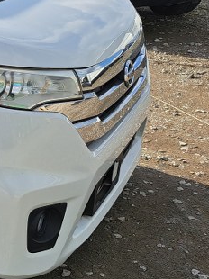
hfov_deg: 19.4
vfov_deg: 31.1
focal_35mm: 62
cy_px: 104
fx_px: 500
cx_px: -134
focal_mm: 5.23
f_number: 1.8
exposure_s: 1/1258
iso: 50
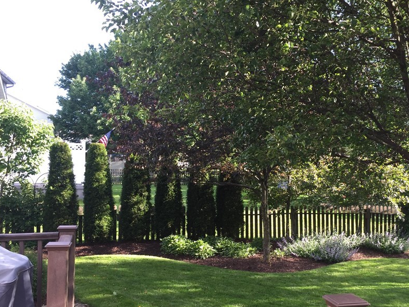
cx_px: 249
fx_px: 449
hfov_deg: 48.6
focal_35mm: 38
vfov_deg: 37.6
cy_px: 184
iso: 32
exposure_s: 1/123
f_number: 2.2
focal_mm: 4.15
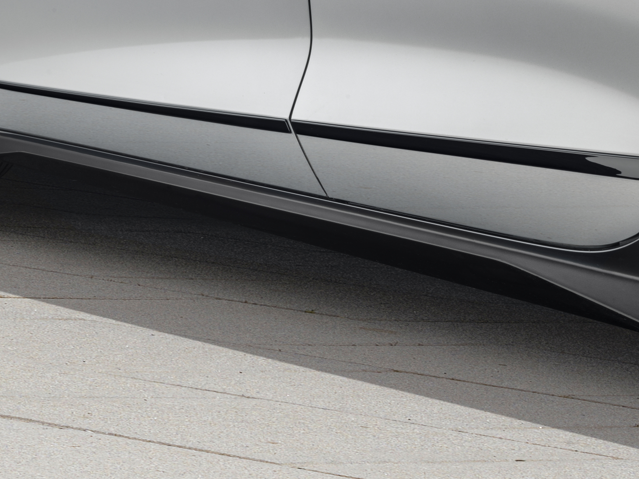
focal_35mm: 101
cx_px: 360
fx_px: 1864
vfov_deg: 14.6
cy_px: 194
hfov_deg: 19.4
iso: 100
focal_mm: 85
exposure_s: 1.4
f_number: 19
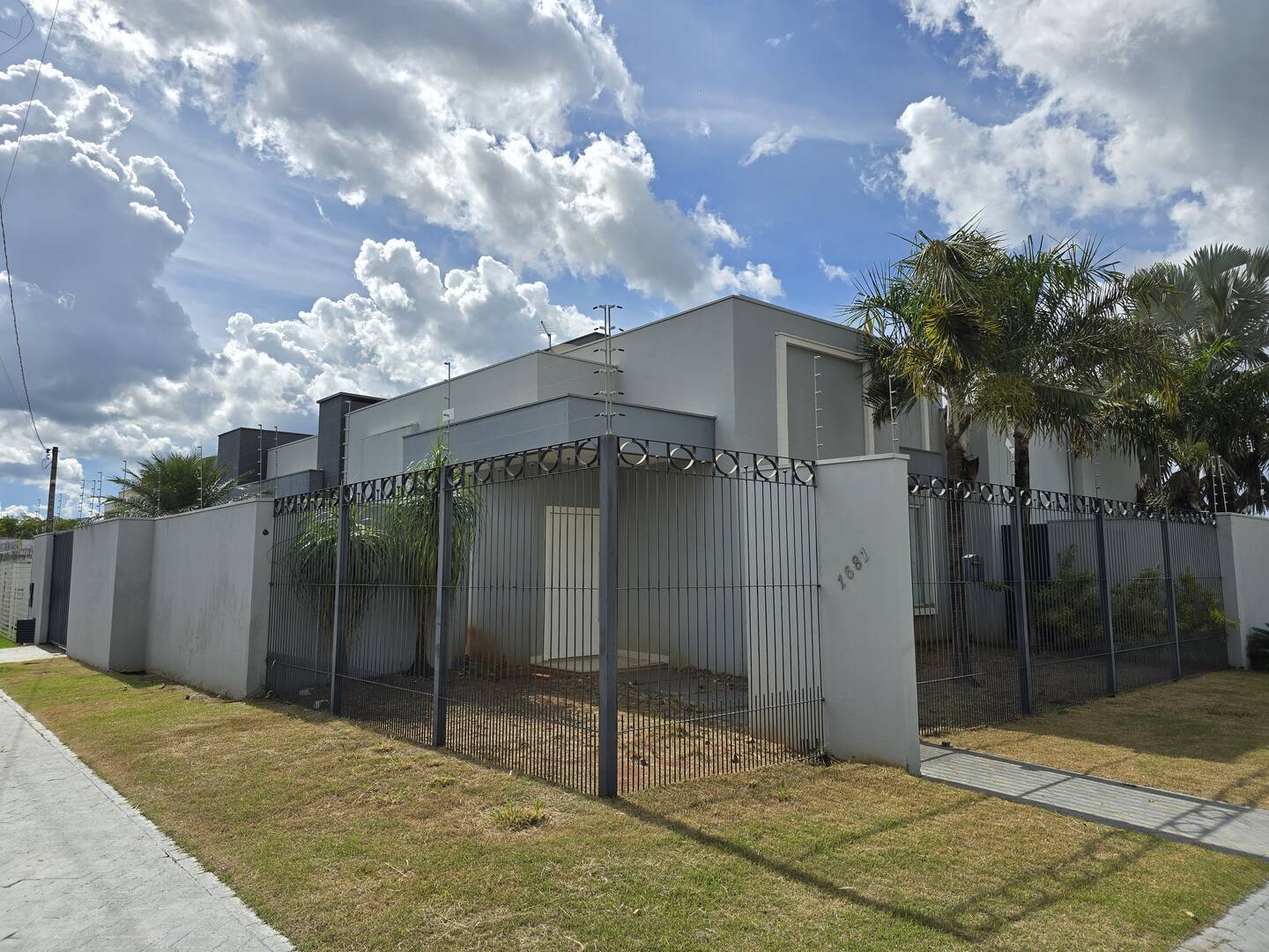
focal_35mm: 23
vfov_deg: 58.9
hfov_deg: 73.9
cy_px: 476
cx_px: 634
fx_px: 843
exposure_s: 1/1429
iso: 12
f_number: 1.7
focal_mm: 6.3
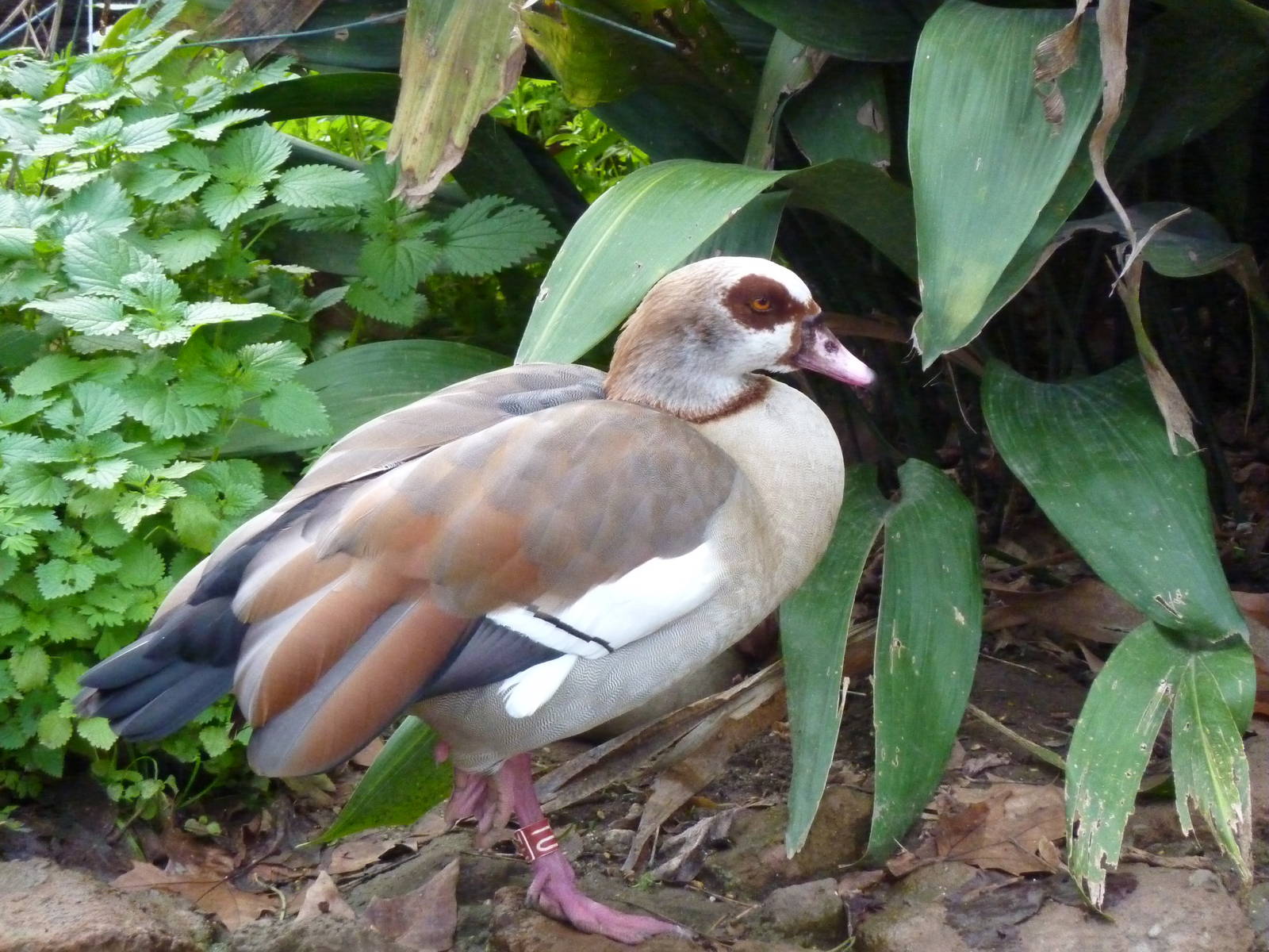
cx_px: 634
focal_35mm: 260
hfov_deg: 7.6
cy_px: 476
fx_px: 9531
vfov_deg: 5.7
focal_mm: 42.6
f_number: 4.7
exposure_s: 1/160
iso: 800
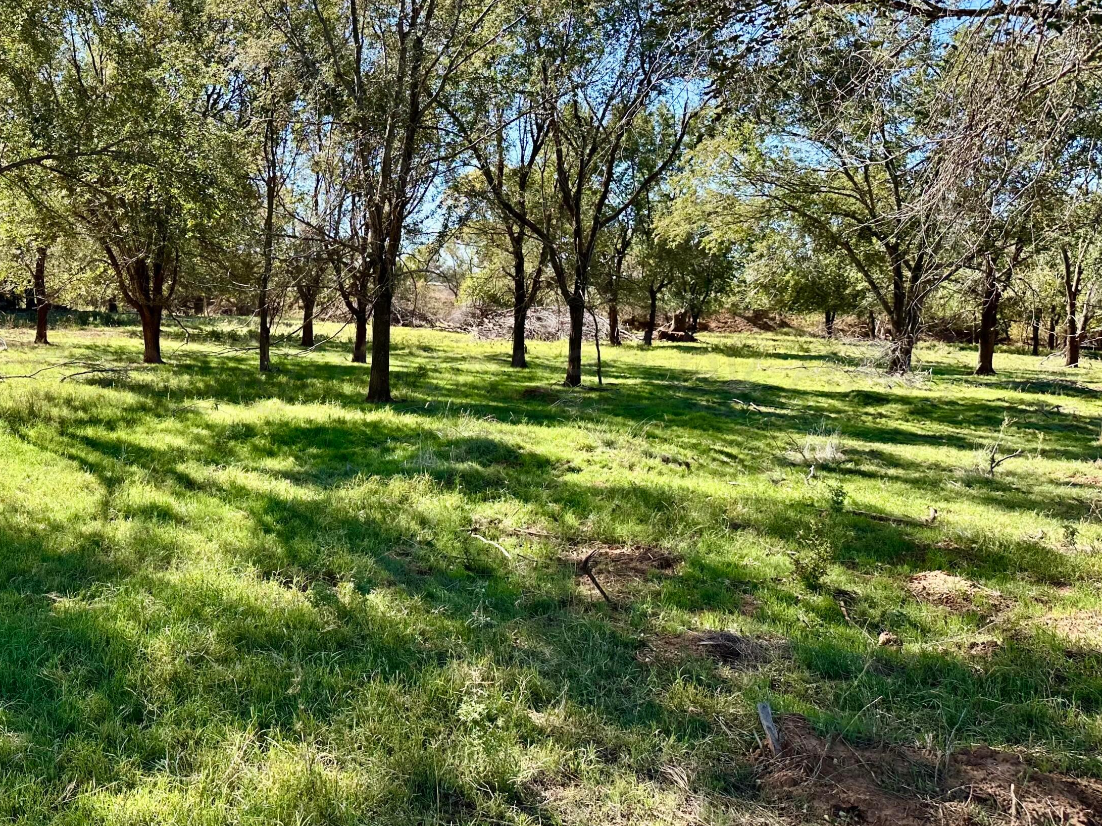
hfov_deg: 54.1
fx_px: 1050
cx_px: 355
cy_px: 373
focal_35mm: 33
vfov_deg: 42.9
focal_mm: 6.86
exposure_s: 1/1062
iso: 80
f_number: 1.78
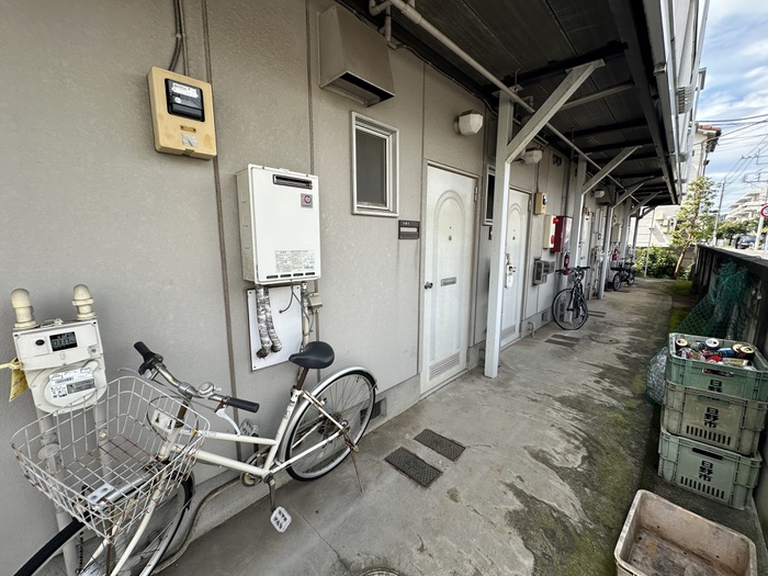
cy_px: 288
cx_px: 384
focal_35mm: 14
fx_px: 311
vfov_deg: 85.7
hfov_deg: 102.1
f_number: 2.2
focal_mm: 2.22
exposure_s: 1/575
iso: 40
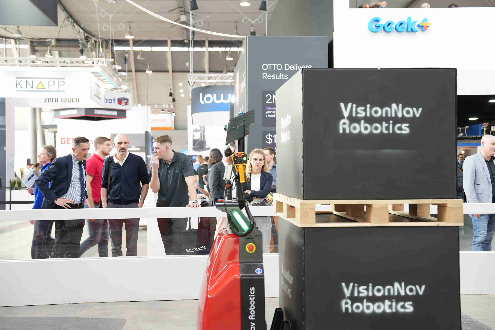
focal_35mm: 46
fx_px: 632
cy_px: 165
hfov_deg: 42.7
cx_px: 248
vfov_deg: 29.2
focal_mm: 46
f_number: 3.2
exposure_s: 1/60
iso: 320
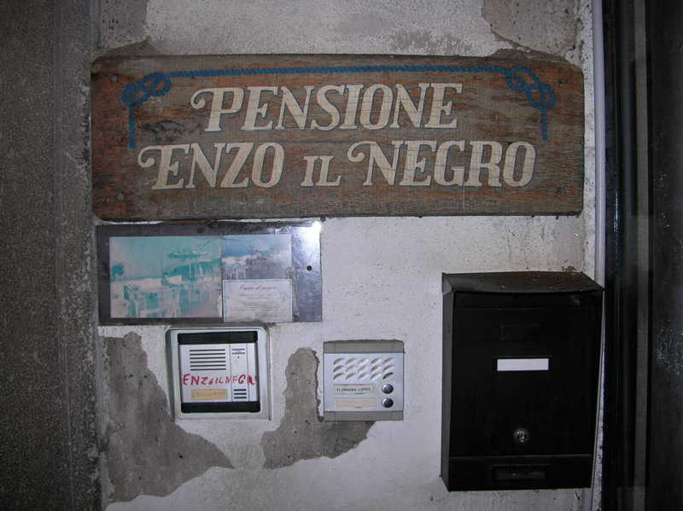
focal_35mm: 36
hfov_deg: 51.4
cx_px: 342
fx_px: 710
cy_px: 256
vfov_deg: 39.6
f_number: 2.7
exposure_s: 1/60.1
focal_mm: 6
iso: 50
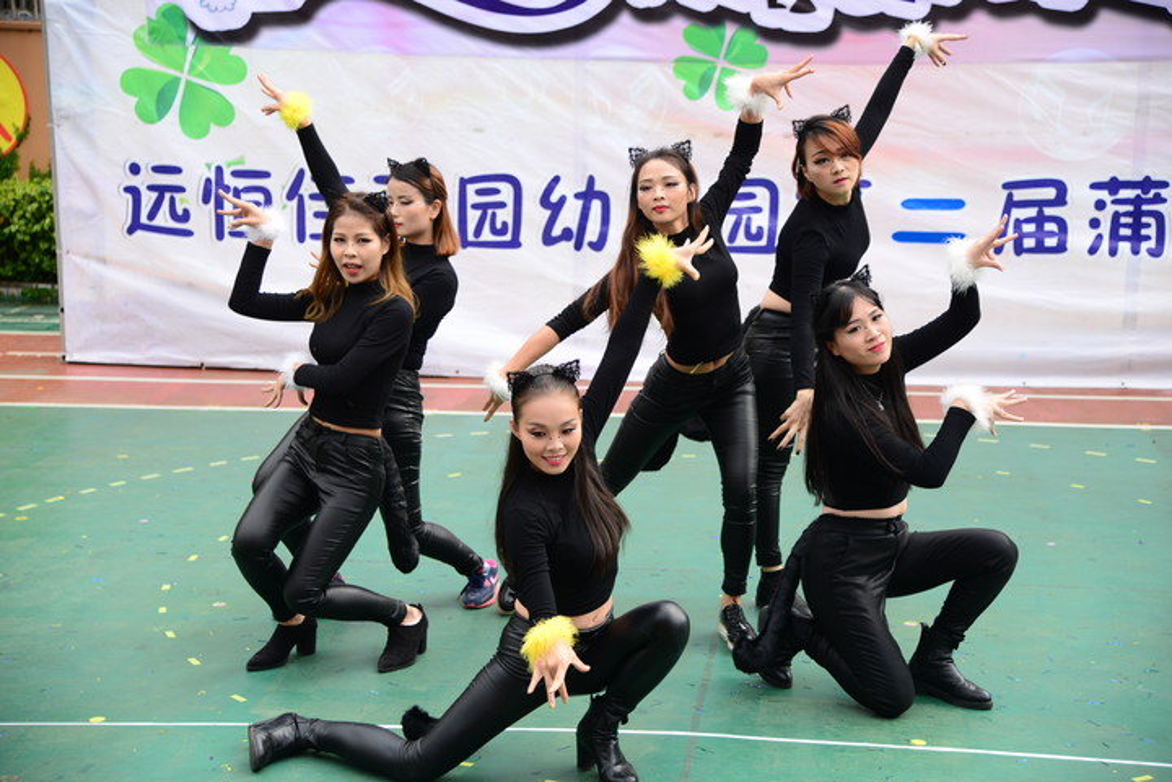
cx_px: 586
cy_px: 391
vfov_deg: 20.9
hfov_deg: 31.0
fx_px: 2116
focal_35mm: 65
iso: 400
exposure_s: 1/800
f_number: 4
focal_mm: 65
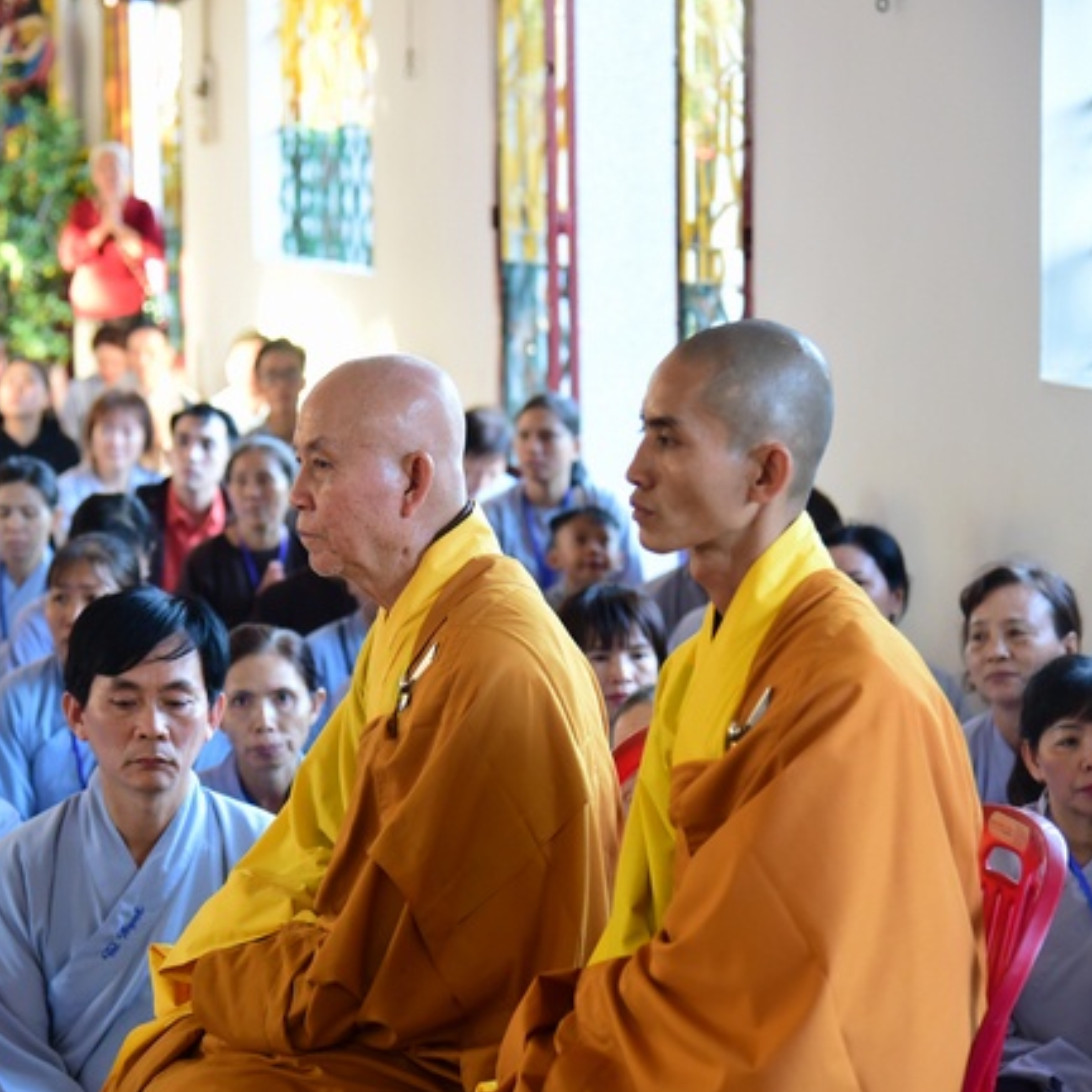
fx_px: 3426
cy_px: 546
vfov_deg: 18.1
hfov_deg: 18.1
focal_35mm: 96
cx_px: 389
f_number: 4
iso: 1600
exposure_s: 1/60
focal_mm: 75
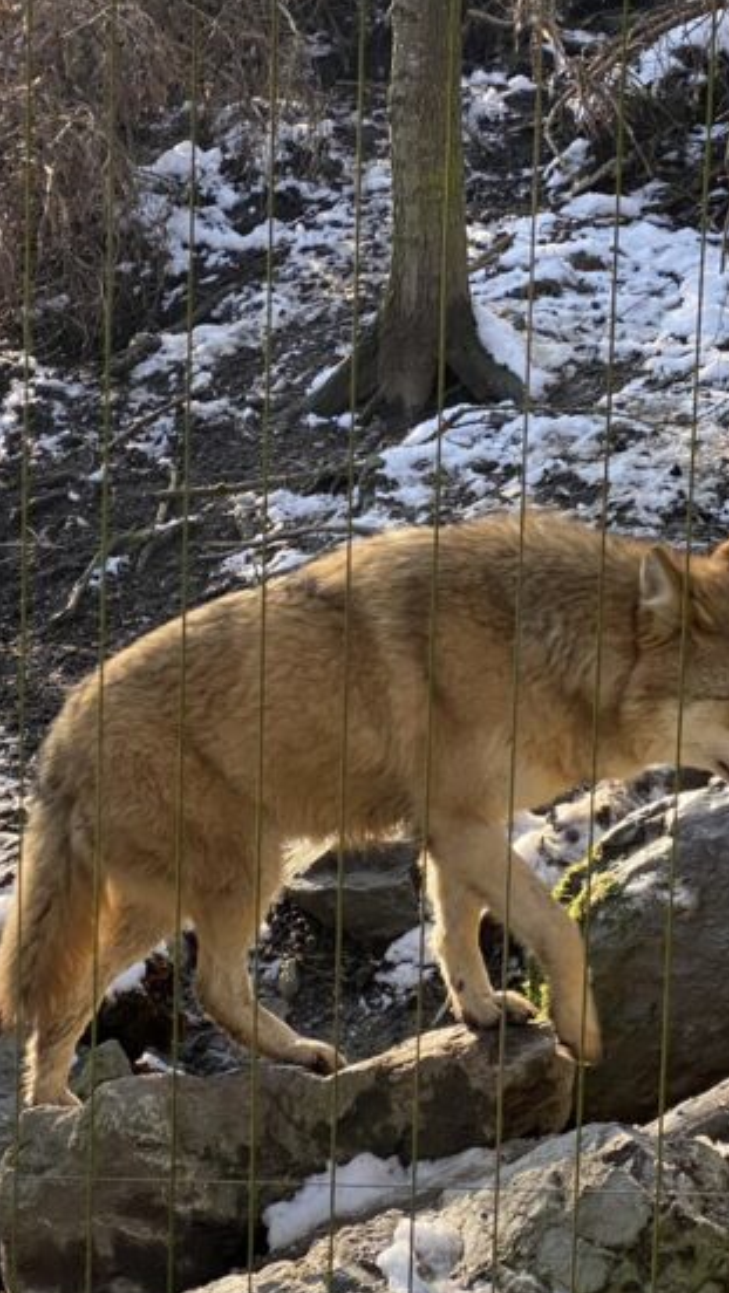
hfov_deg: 11.5
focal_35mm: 105
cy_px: 721
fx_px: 3604
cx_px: 466
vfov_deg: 20.3
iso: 20
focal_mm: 6
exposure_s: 1/215
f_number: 2
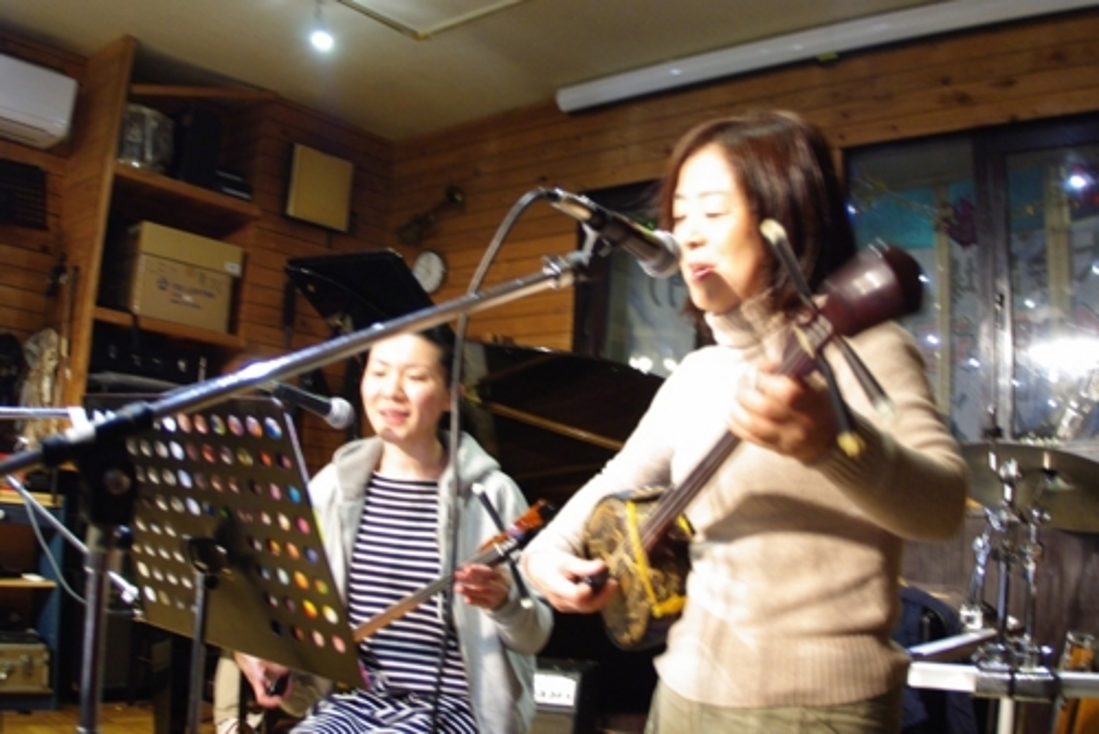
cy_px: 367
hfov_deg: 55.8
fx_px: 1039
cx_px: 550
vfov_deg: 38.9
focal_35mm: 34
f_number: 4
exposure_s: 1/6
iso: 800
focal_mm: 23
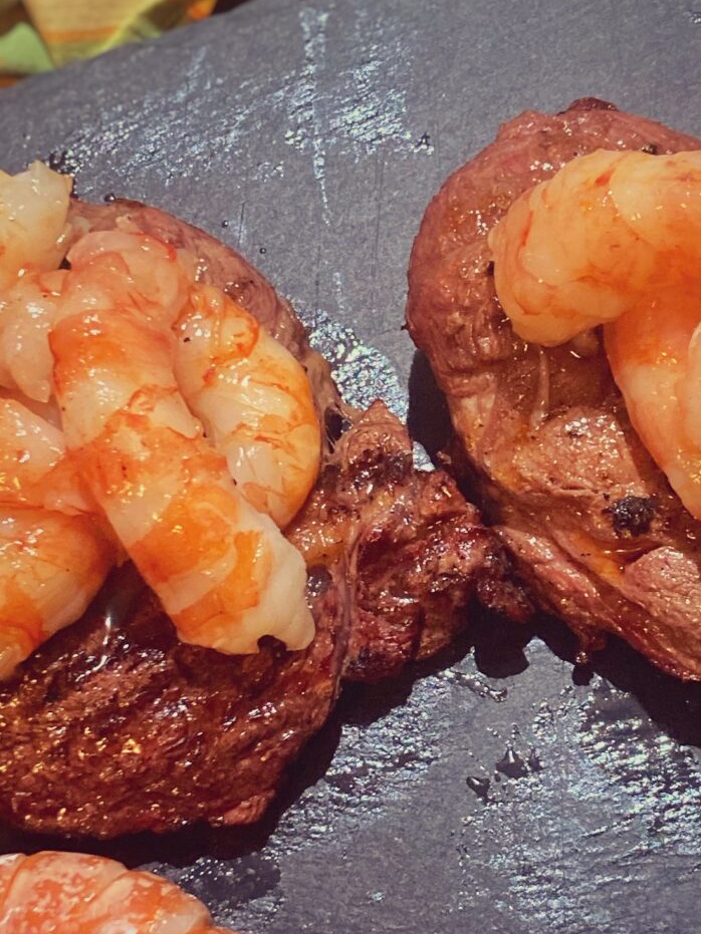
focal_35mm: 77
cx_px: 450
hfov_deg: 19.1
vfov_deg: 25.3
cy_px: 549
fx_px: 2080
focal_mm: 3.99
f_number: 1.8
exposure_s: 1/50
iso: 250
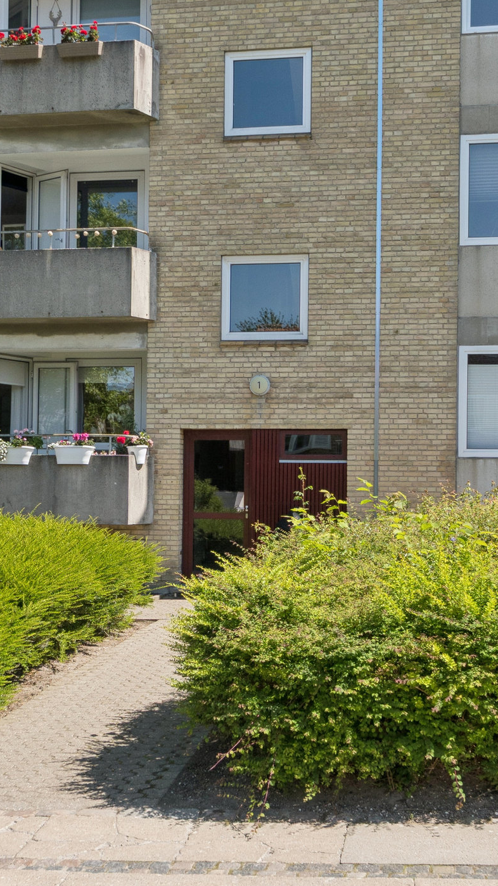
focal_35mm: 56
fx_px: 1307
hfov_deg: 21.6
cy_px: 457
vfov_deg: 37.4
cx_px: 215
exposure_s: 1/400
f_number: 8
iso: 200
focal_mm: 16.5
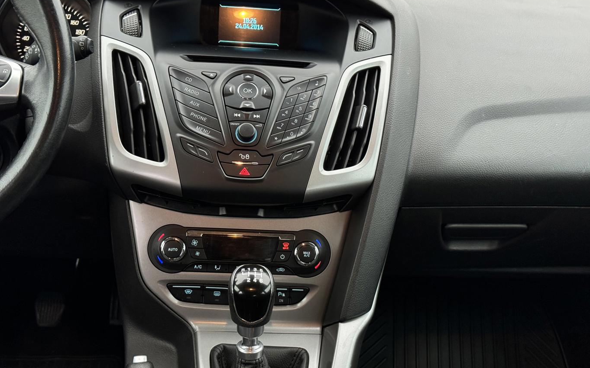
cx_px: 295
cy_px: 188
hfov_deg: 39.6
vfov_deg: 25.3
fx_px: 820
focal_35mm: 51
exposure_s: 1/34
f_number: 1.78
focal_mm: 6.76
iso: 500
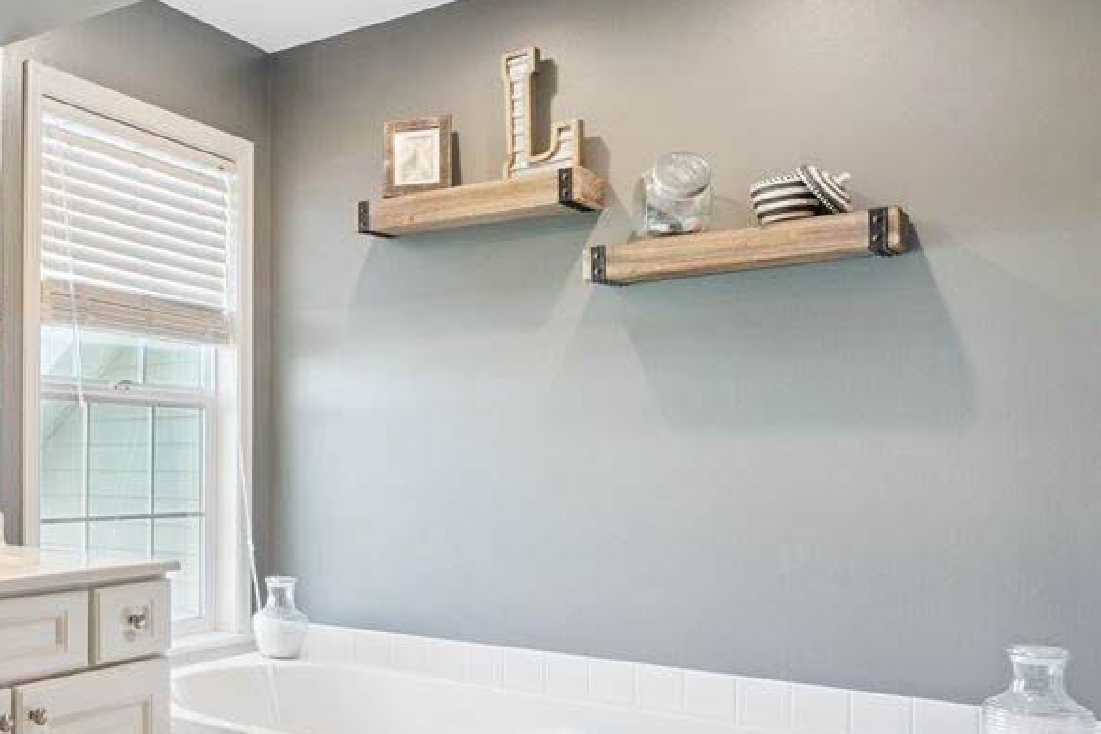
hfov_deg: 46.9
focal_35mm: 35
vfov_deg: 37.7
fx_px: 1070
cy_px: 443
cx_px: 40
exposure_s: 1/4
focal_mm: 16
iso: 400
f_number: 10
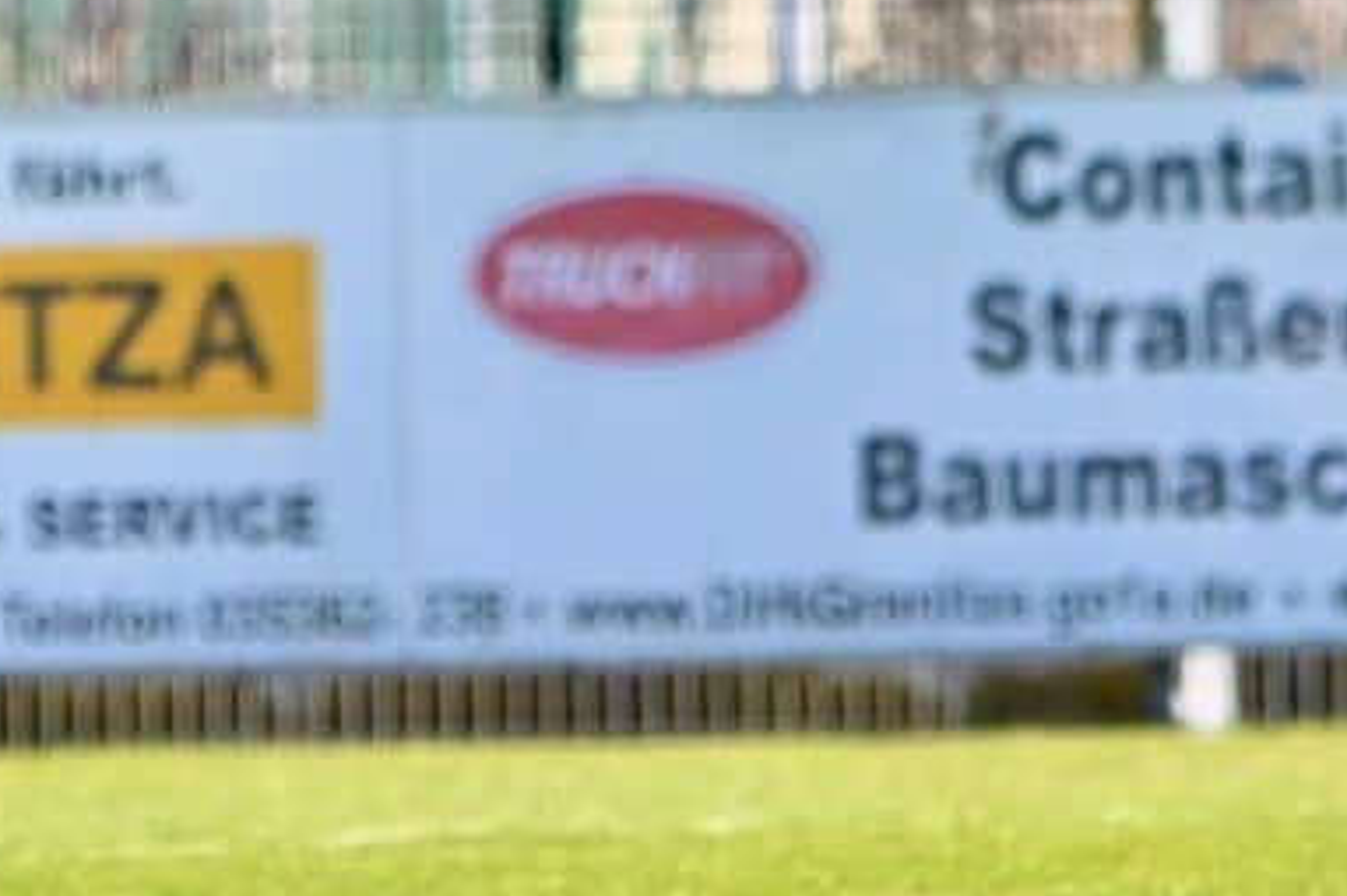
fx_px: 43981
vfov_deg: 1.2
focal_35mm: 1176
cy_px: -469
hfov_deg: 1.8
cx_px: -137
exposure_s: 1/1600
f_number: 5.3
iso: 720
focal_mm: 220
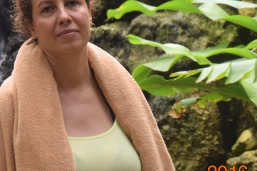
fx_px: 1643
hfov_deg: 8.9
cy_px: -30
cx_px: 19
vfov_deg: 5.9
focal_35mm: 230
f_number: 5.6
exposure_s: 1/125
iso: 400
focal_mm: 55
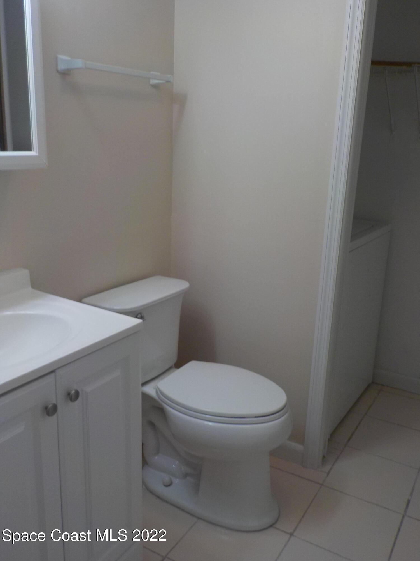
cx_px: 210
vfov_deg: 60.0
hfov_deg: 46.8
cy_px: 280
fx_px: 485
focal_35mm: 30
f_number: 3.3
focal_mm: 4.1
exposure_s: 1/40
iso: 125
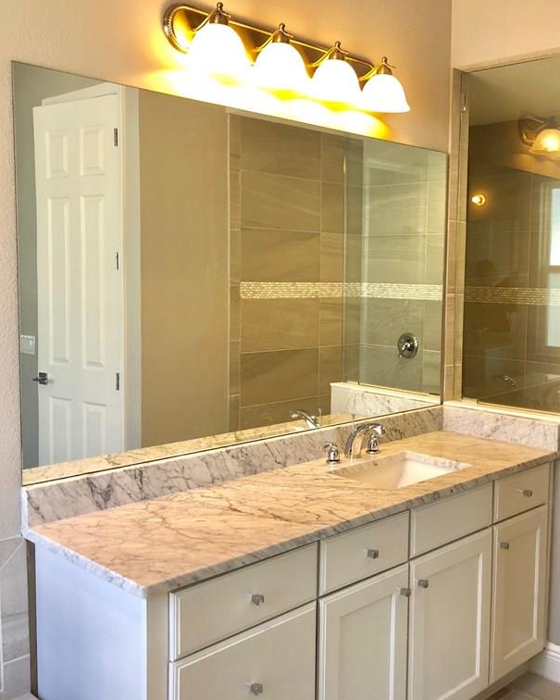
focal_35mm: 37
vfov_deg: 49.1
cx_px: 393
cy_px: 351
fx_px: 766
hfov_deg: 39.4
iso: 32
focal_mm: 3.99
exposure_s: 1/30
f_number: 1.8
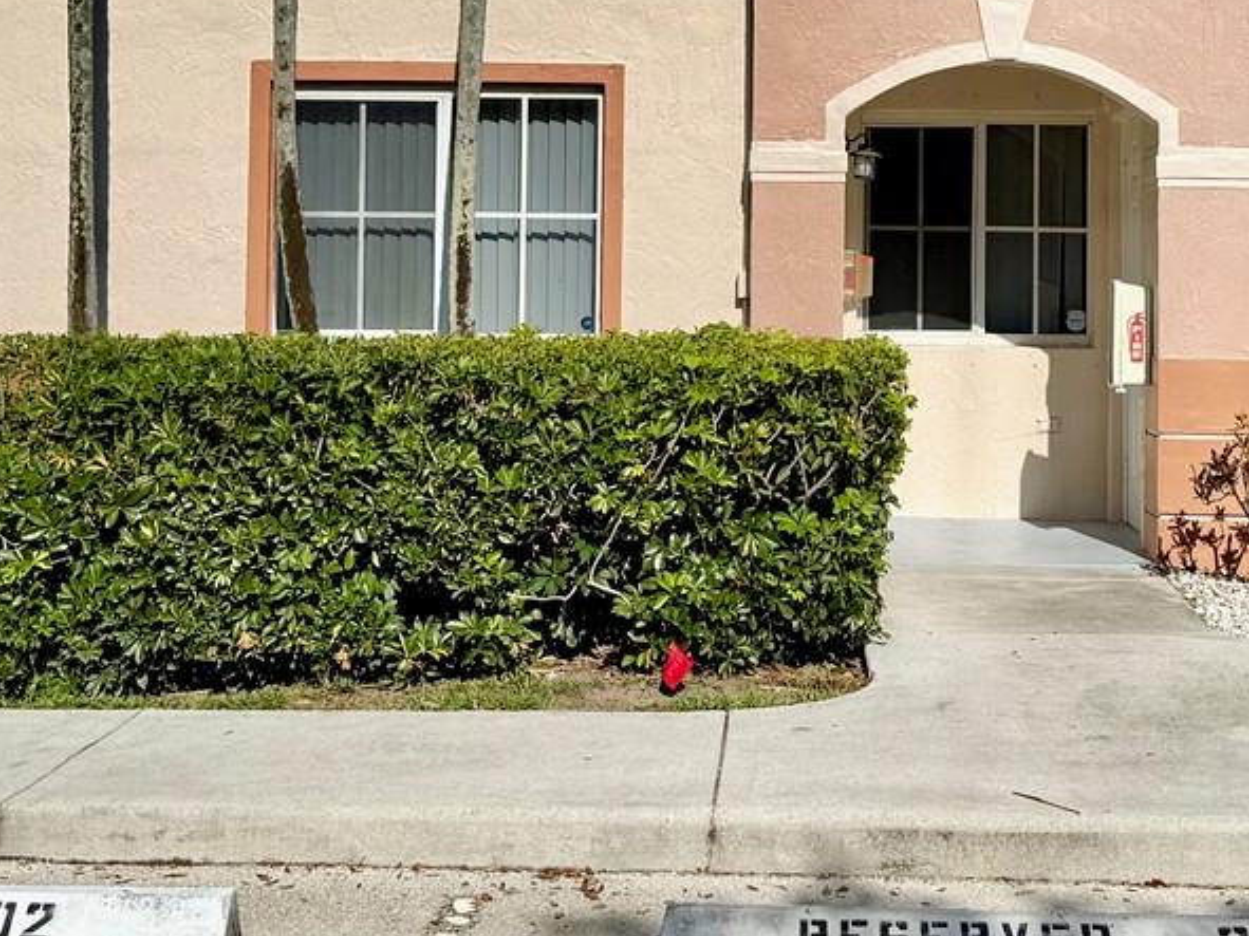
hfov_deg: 29.8
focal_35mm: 65
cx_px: 744
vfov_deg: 21.8
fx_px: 2345
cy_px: 22
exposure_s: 1/14286
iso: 80
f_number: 1.78
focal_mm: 6.76
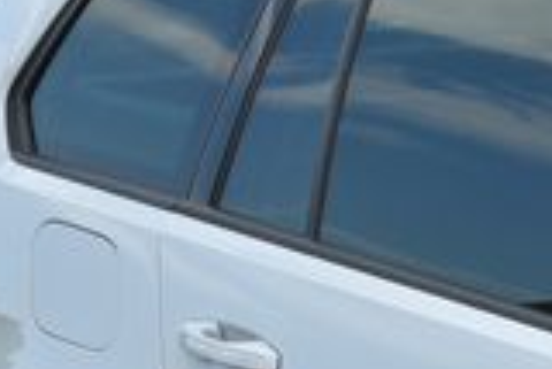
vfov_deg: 3.3
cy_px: 662
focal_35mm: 415
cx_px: 1525
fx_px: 6369
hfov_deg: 4.8
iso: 500
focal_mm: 65
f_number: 9
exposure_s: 1/320
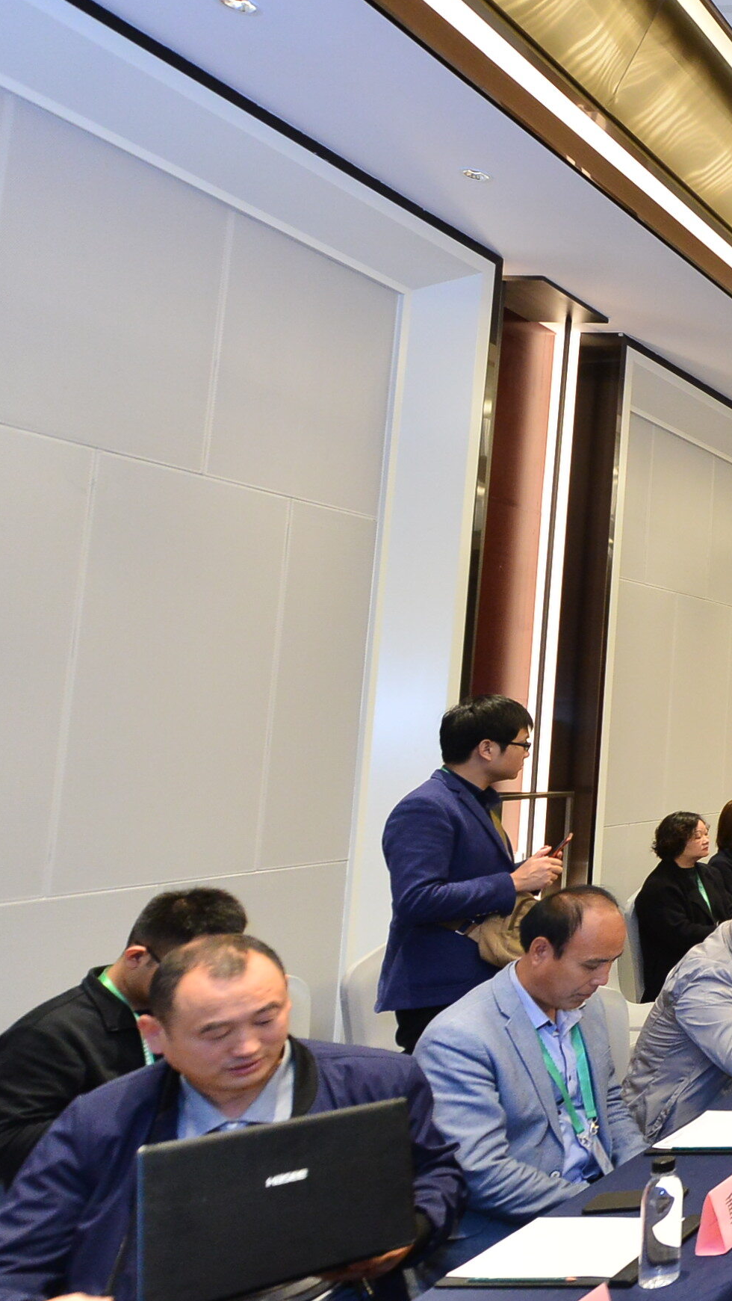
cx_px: 1288
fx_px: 1069
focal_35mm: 31
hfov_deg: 22.8
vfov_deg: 62.6
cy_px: 622
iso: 1600
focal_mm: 14
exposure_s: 1/125
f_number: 3.5
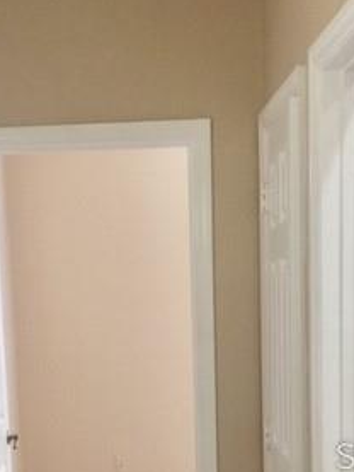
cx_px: 88
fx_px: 913
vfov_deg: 27.5
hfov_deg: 21.8
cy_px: 455
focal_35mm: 67
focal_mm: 4.15
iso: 50
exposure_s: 1/30
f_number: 2.2
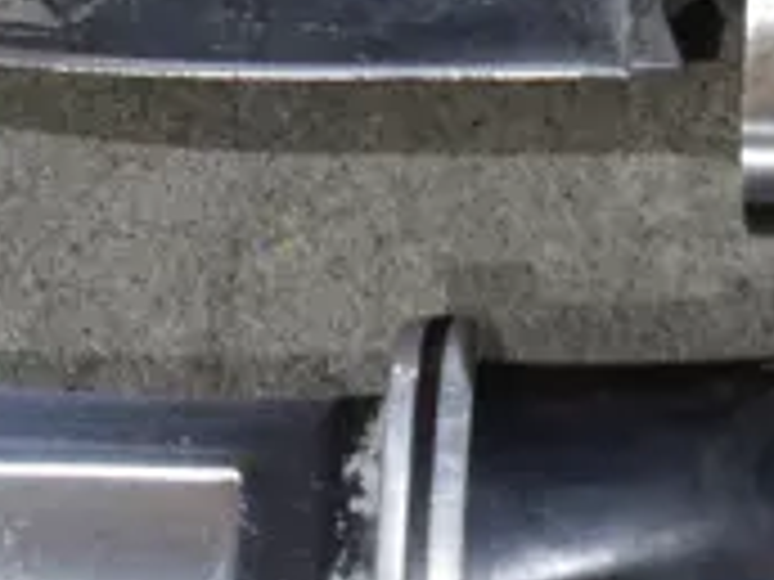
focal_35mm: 381
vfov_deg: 3.9
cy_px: 600
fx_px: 8519
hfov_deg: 5.2
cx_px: 652
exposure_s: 1/80
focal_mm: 32
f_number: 6.3
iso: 400
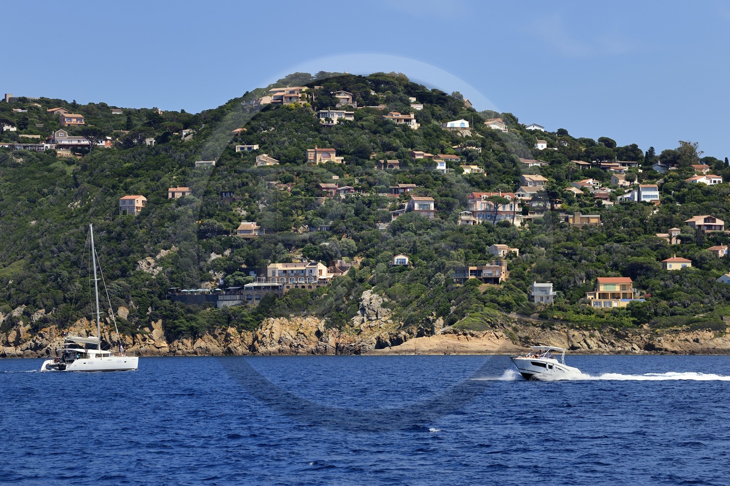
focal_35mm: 145
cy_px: 243
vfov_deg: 9.5
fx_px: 2939
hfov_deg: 14.2
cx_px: 365
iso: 200
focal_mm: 145
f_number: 8
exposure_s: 1/800
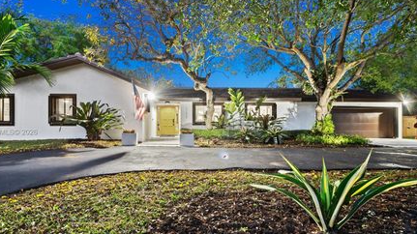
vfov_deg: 63.6
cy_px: 132
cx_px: 185
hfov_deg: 95.5
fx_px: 188
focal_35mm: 17
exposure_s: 1.6
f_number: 8
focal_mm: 14
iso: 200
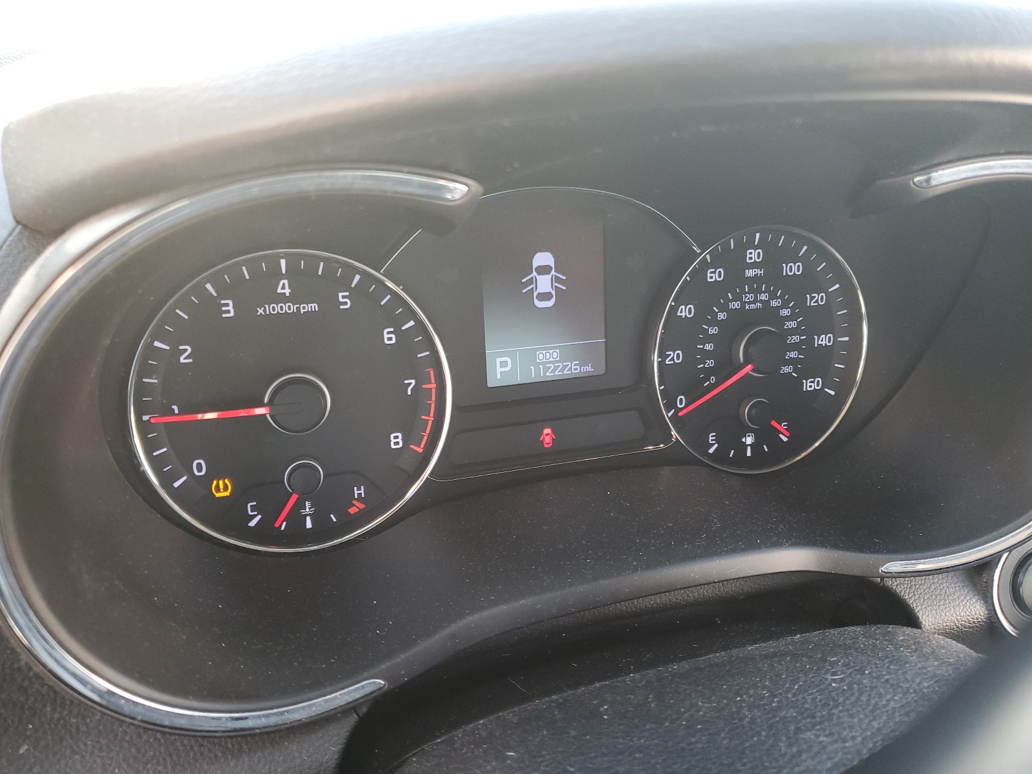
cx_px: 516
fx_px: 775
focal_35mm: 26
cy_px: 387
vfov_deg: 53.1
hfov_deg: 67.3
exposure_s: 1/60.2
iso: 80
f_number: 1.5
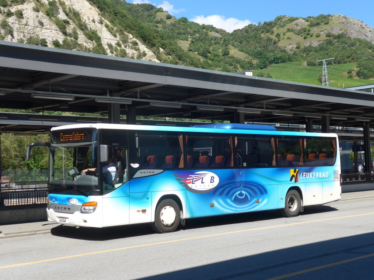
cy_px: 140
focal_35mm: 55
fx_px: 594
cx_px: 187
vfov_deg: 26.6
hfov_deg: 34.9
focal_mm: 11.3
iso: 80
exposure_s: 1/800
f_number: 3.4
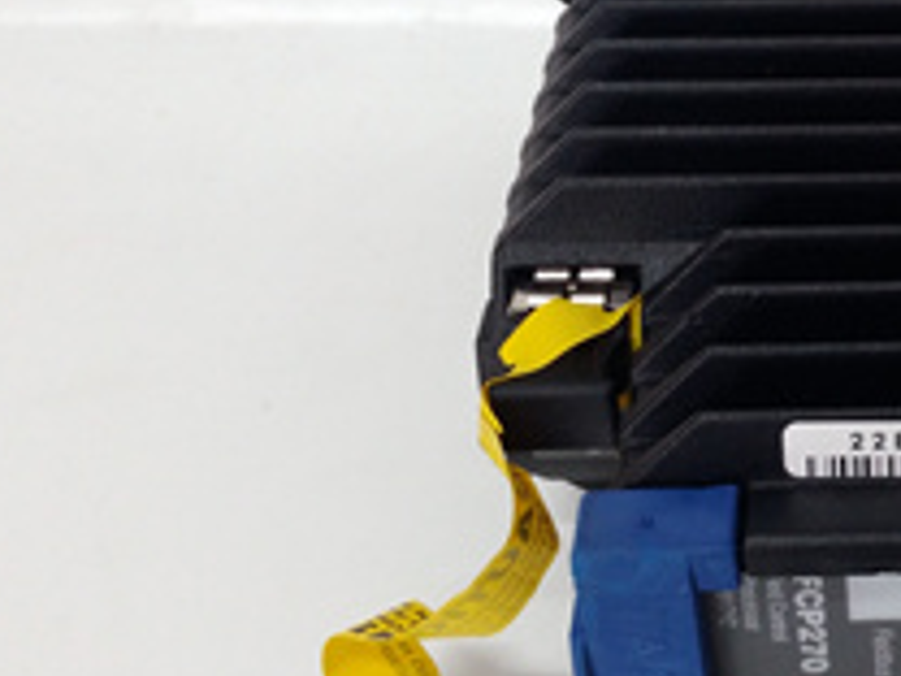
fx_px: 1692
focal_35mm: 65
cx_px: 988
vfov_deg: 22.6
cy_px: 301
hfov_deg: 27.3
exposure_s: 1/33
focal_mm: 3.79
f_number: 2
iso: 194
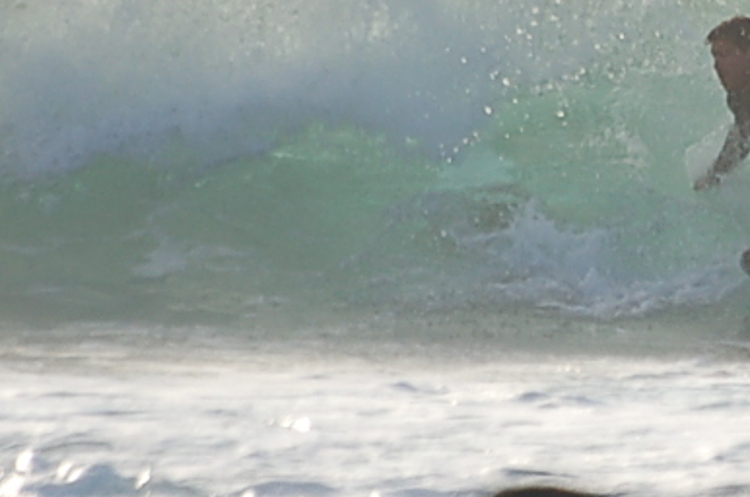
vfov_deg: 0.8
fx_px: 36501
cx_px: 781
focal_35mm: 1755
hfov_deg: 1.2
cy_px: 101
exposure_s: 1/1000
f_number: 5.6
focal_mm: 300
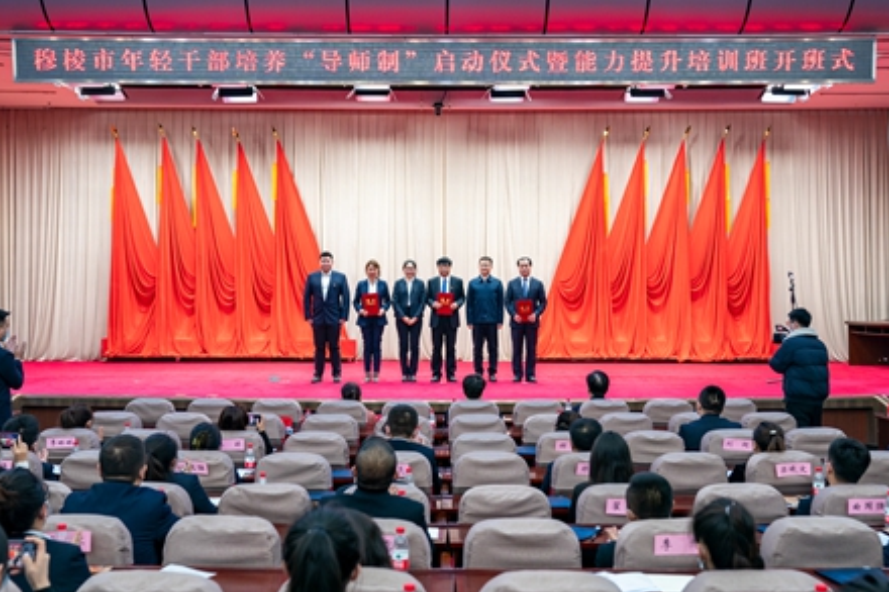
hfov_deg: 43.6
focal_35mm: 45
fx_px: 1111
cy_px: 301
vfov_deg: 29.8
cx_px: 449
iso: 1250
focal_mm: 44
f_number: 4
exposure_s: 1/80
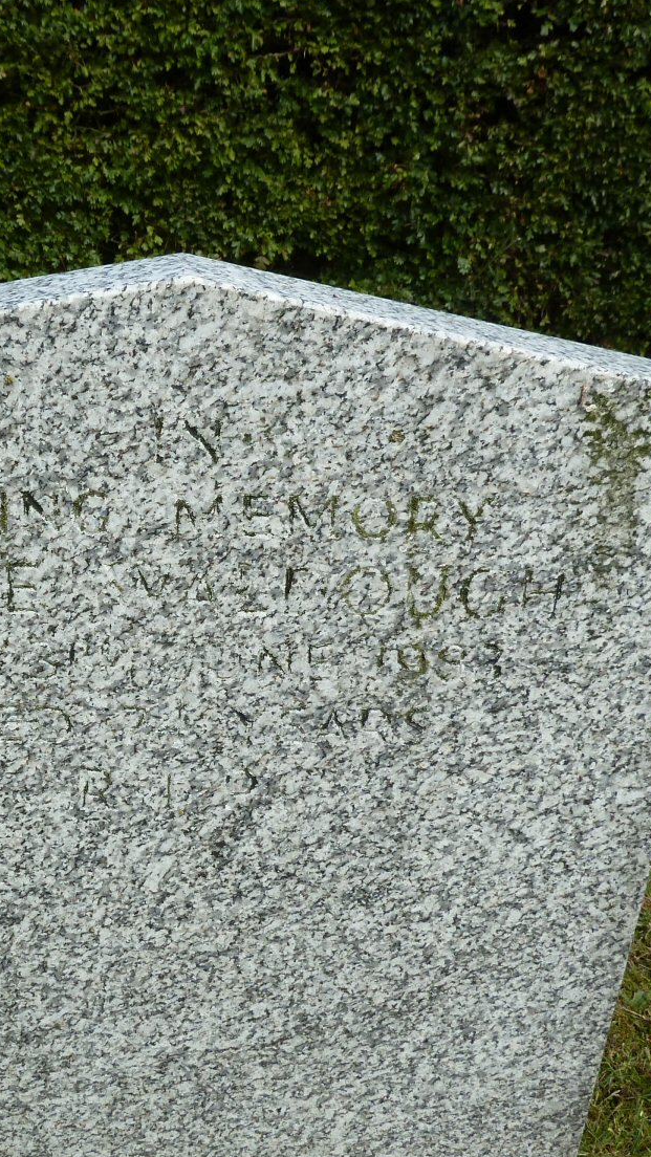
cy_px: 582
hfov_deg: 31.2
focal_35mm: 37
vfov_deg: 54.0
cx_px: 127
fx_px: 1135
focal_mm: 4.1
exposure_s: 1/320
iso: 80
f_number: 4
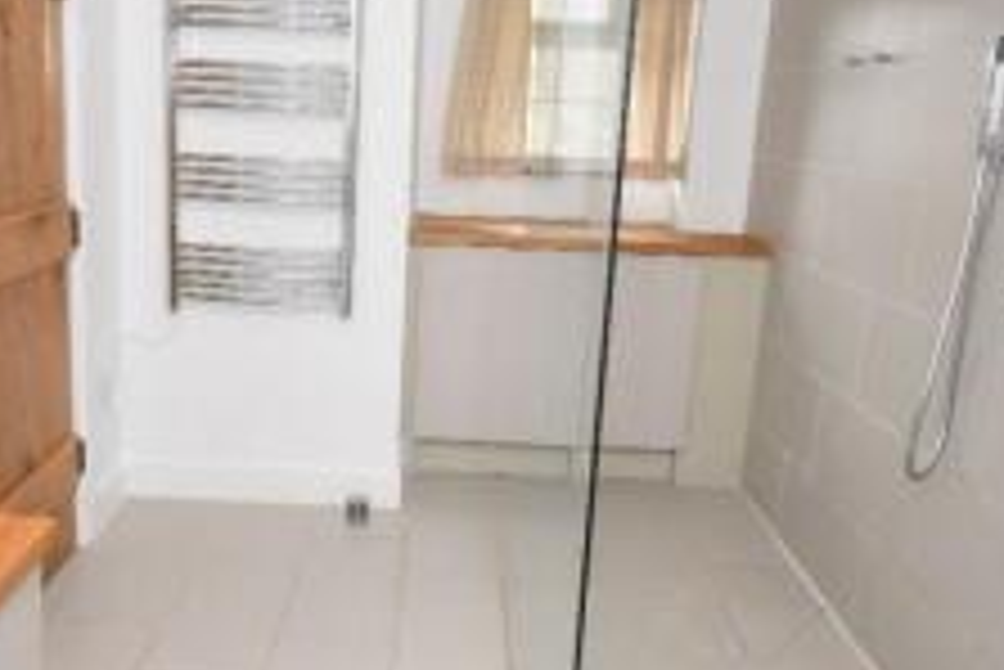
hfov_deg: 58.0
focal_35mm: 32
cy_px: 317
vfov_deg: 41.2
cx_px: 378
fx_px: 893
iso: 4500
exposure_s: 1/60
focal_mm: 10
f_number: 4.5
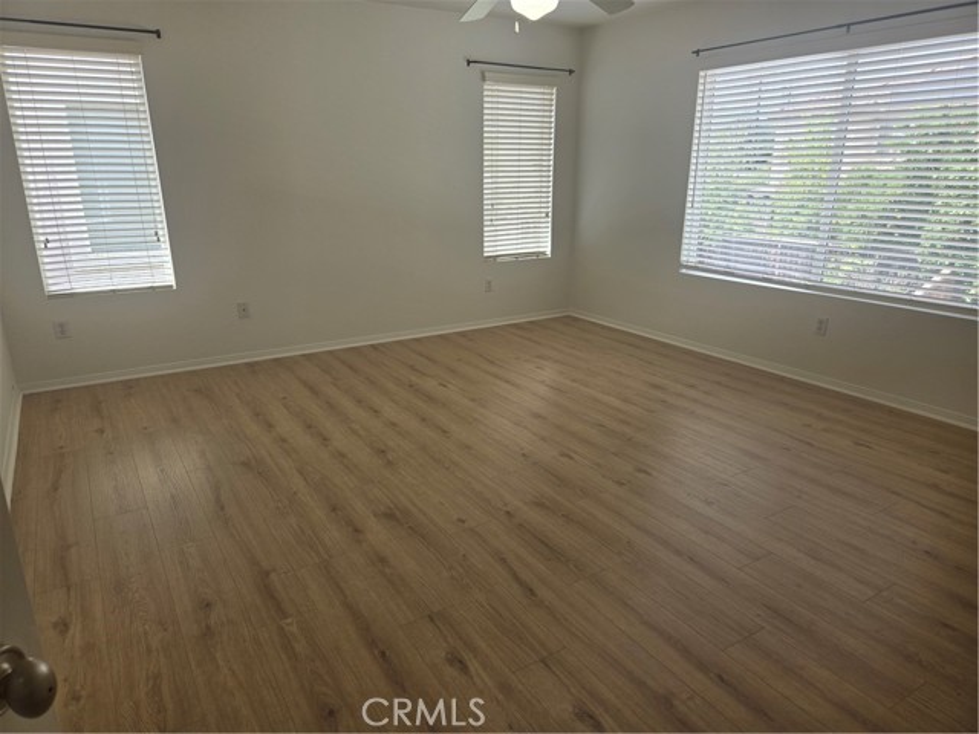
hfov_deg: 73.9
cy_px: 367
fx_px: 650
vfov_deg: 58.9
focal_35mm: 23
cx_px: 490
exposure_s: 1/139
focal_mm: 5.4
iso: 25
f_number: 1.8
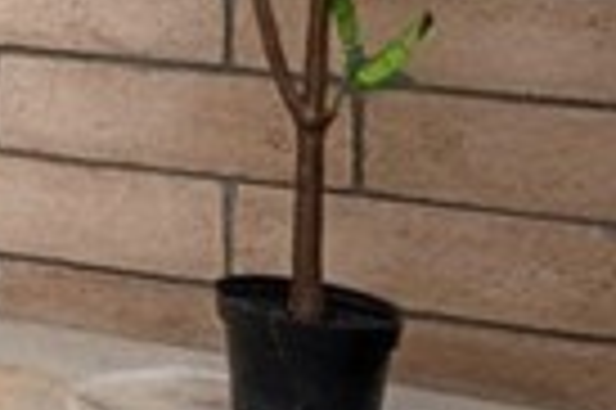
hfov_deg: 11.7
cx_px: -1102
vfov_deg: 10.6
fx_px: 2051
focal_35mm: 120
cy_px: -367
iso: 100
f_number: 8
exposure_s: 1/80
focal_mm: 16
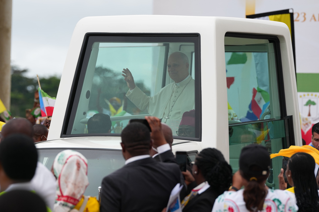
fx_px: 2657
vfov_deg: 4.6
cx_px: 160
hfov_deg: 6.9
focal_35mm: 300
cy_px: 106
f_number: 5
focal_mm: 200
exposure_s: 1/1000
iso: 400
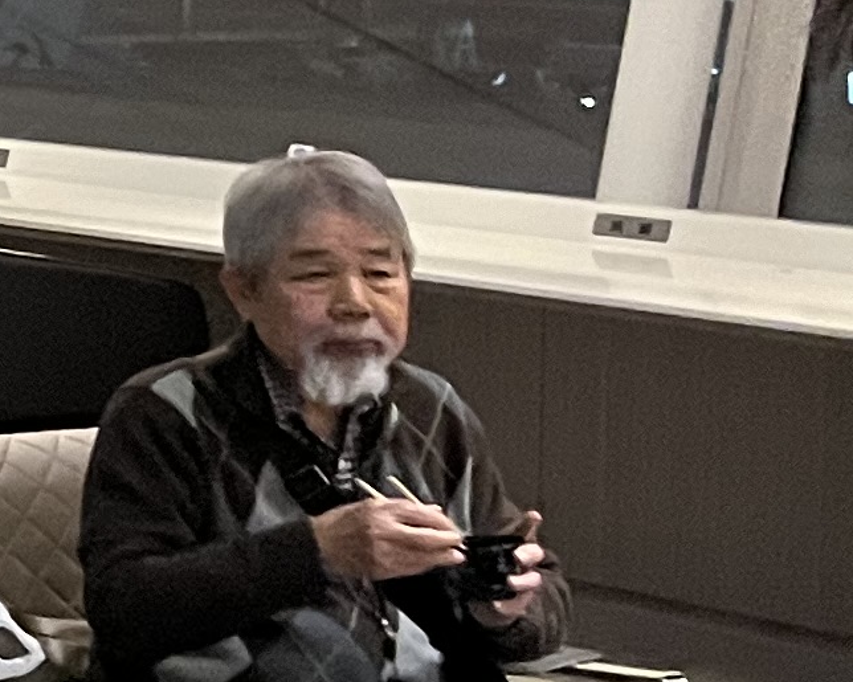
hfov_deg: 9.9
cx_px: -1510
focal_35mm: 159
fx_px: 4013
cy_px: -15
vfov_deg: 9.6
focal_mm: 5.1
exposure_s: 1/50
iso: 400
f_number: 1.6
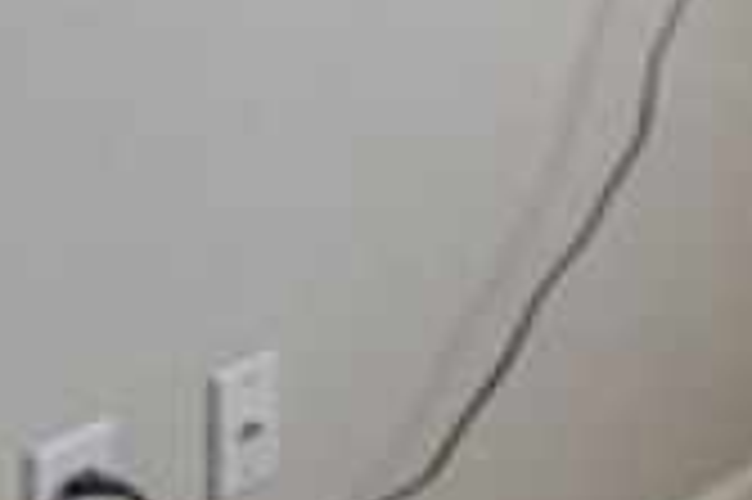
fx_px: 2713
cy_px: -396
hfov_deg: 9.8
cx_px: 2513
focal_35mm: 130
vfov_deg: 10.0
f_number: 8
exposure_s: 1/4
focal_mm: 17
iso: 320
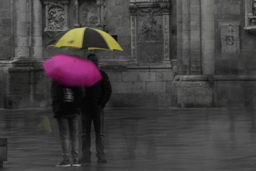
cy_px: 2
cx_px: 170
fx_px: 1352
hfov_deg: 10.8
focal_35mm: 190
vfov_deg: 7.2
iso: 200
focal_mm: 75
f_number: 11
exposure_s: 2.5
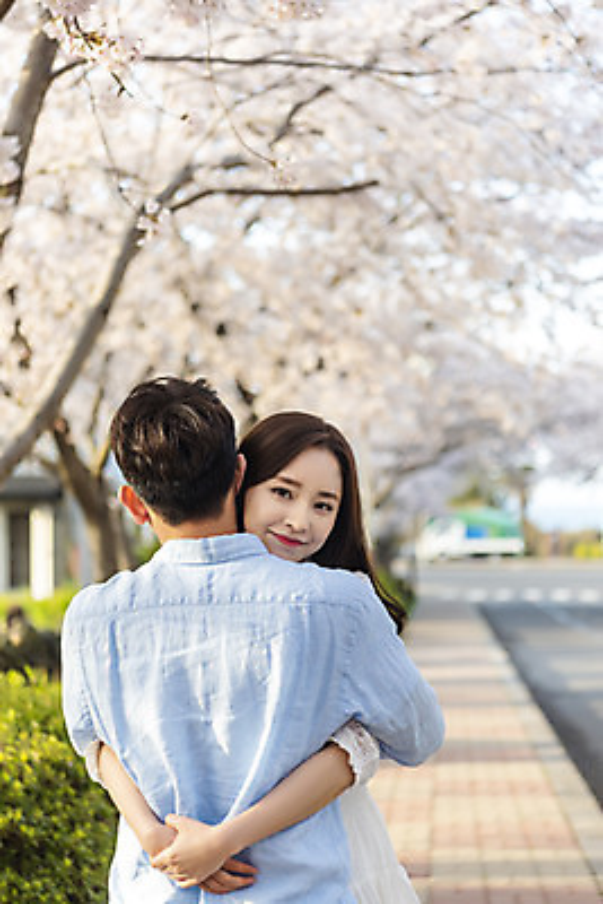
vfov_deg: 28.8
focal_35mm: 70
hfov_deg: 19.5
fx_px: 1757
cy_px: 452
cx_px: 302
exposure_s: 1/400
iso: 100
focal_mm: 70
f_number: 2.8
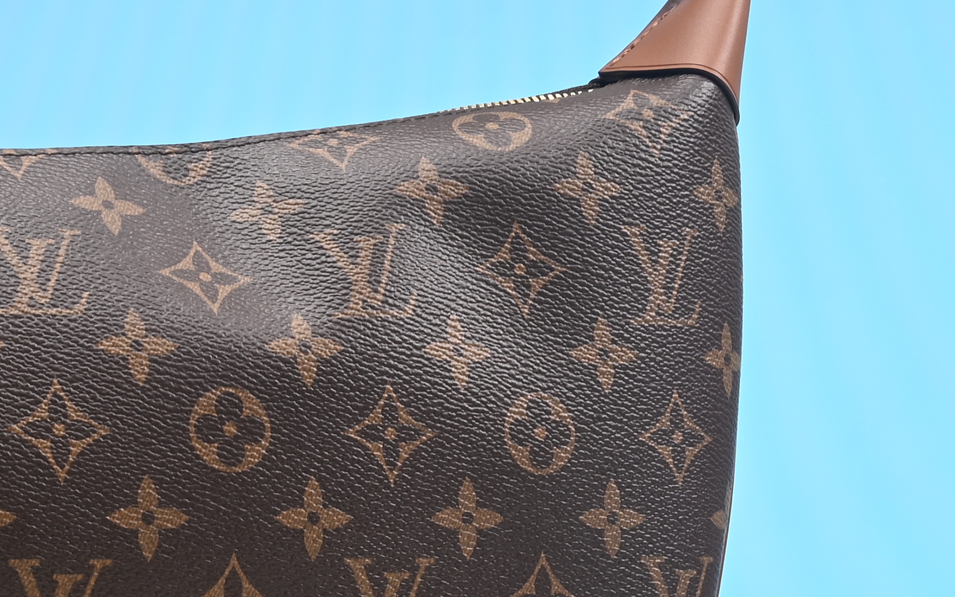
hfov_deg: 16.3
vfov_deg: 10.2
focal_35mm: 128
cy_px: 466
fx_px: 3331
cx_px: 453
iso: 100
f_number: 16
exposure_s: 1/2
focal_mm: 38
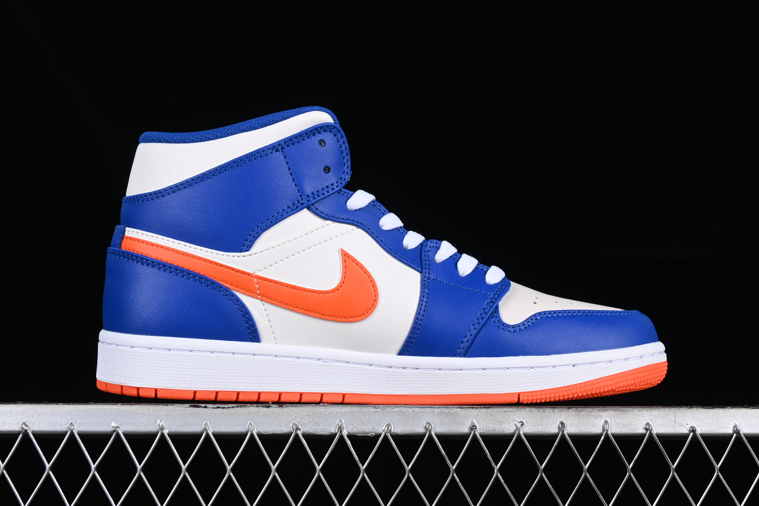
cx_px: 380
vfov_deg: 18.2
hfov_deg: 27.0
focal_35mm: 75
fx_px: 1581
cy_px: 253
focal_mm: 50
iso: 160
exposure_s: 1/80
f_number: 8
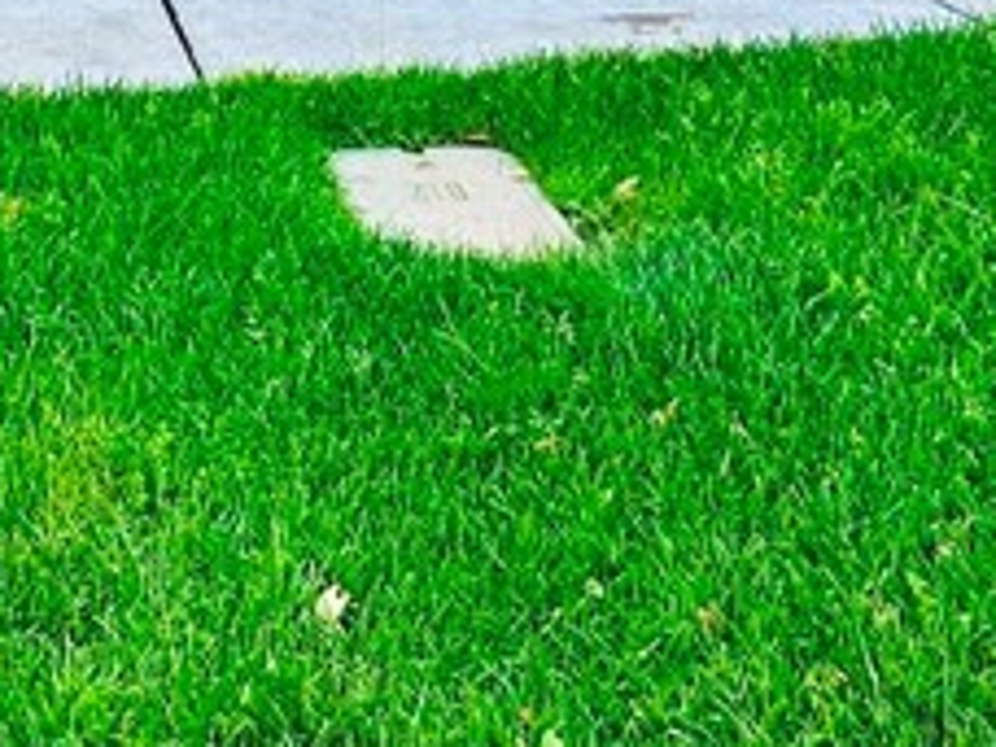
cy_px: -695
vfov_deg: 17.5
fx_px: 1813
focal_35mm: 63
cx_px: 127
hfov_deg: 29.6
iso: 40
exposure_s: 1/356
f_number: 2.2
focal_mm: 2.22
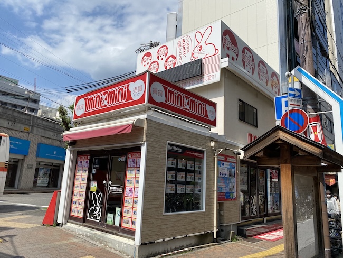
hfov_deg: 67.3
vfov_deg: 53.1
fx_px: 258
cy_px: 129
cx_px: 172
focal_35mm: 26
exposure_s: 1/3984
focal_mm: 4.25
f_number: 1.8
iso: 32
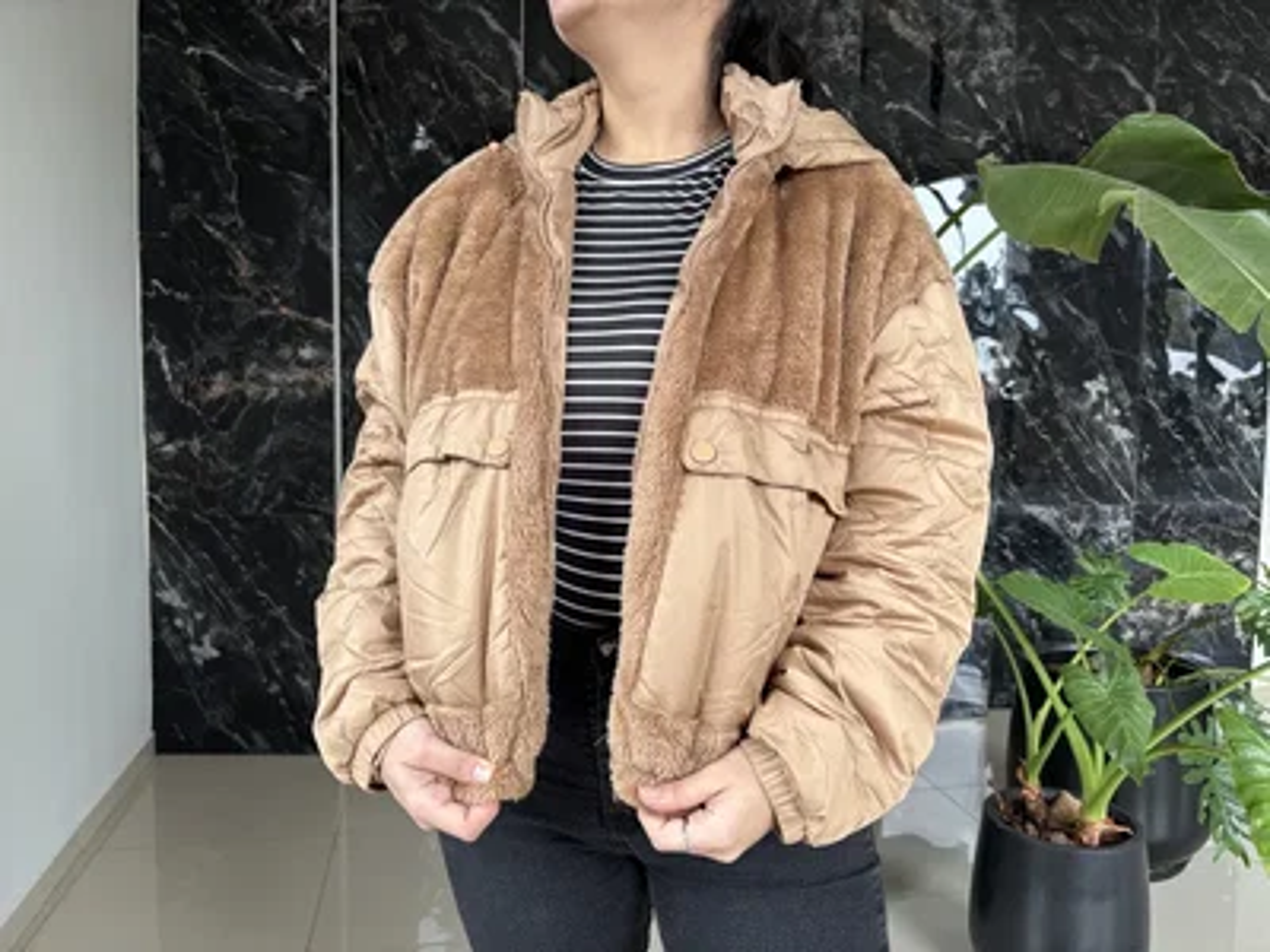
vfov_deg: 53.1
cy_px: 476
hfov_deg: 67.3
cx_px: 635
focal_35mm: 26
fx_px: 954
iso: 125
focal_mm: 5.96
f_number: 1.6
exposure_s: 1/73
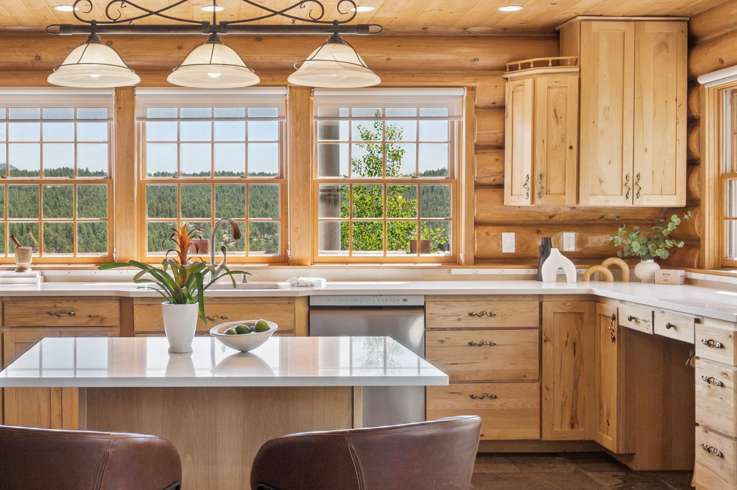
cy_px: 228
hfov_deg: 42.7
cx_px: 220
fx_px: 923
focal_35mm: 45
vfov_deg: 29.8
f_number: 9
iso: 400
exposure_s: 1/200
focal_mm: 20.5
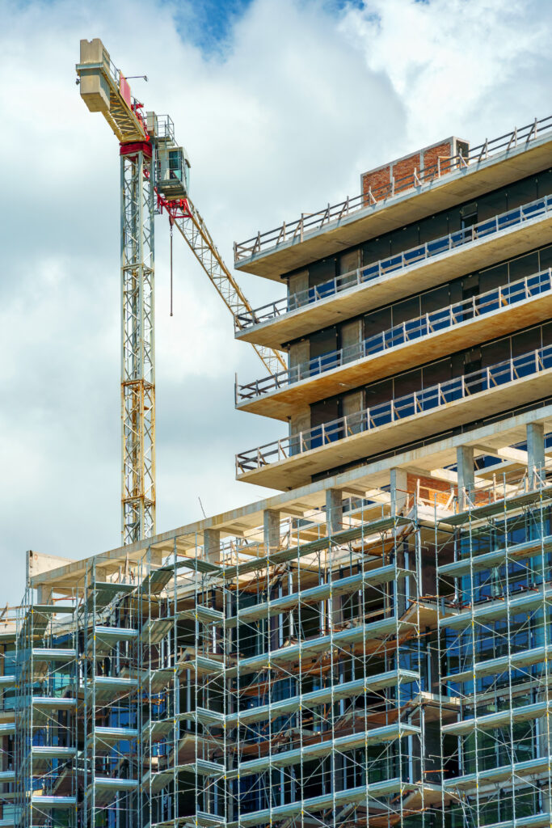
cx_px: 276
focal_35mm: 150
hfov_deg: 9.2
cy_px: 414
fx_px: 3449
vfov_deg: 13.7
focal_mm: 100
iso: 100
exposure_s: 1/320
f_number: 7.1
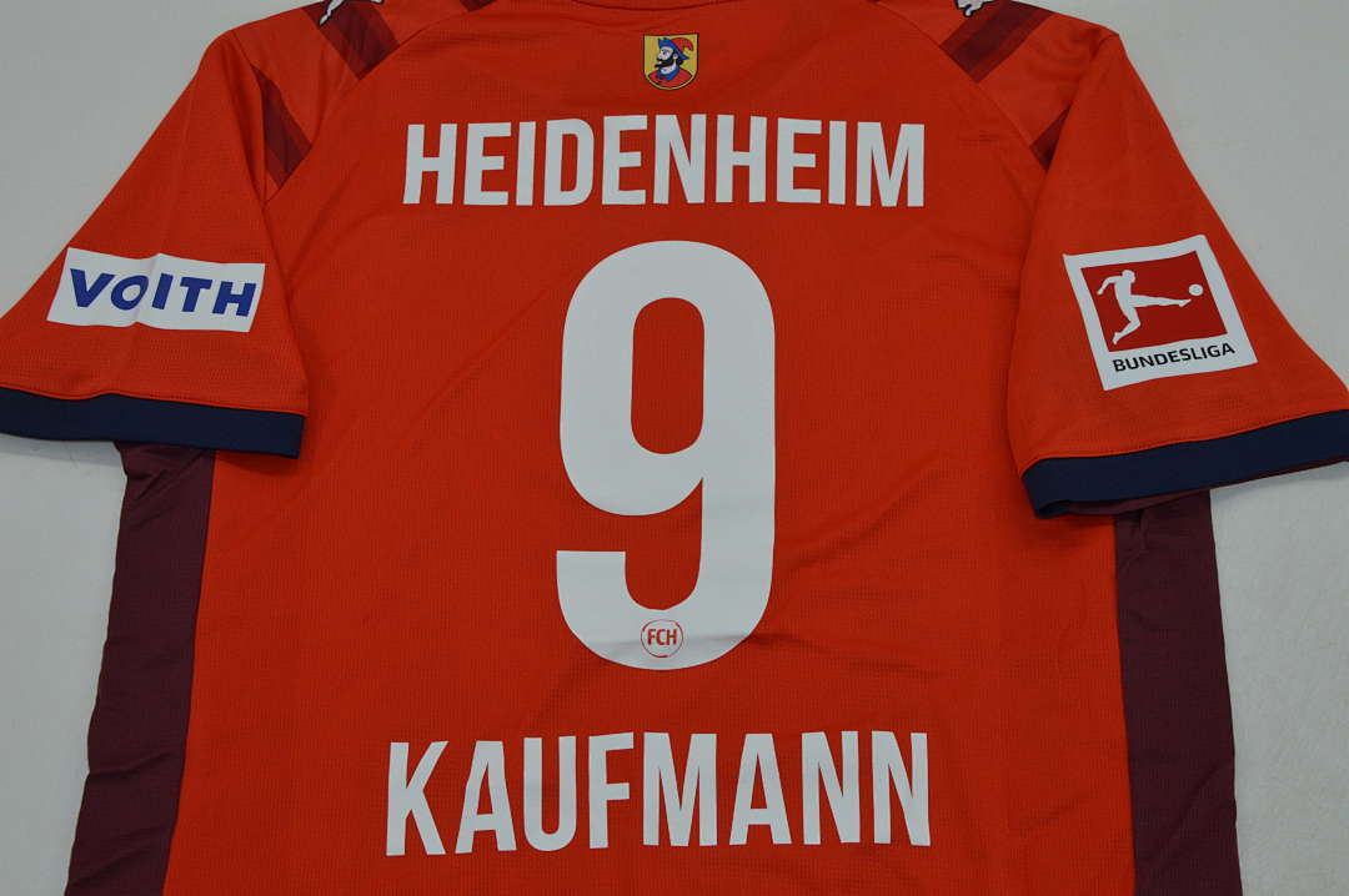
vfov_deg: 22.6
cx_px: 674
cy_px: 448
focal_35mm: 60
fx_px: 2246
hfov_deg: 33.4
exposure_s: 1/200
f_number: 13
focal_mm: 40
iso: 400
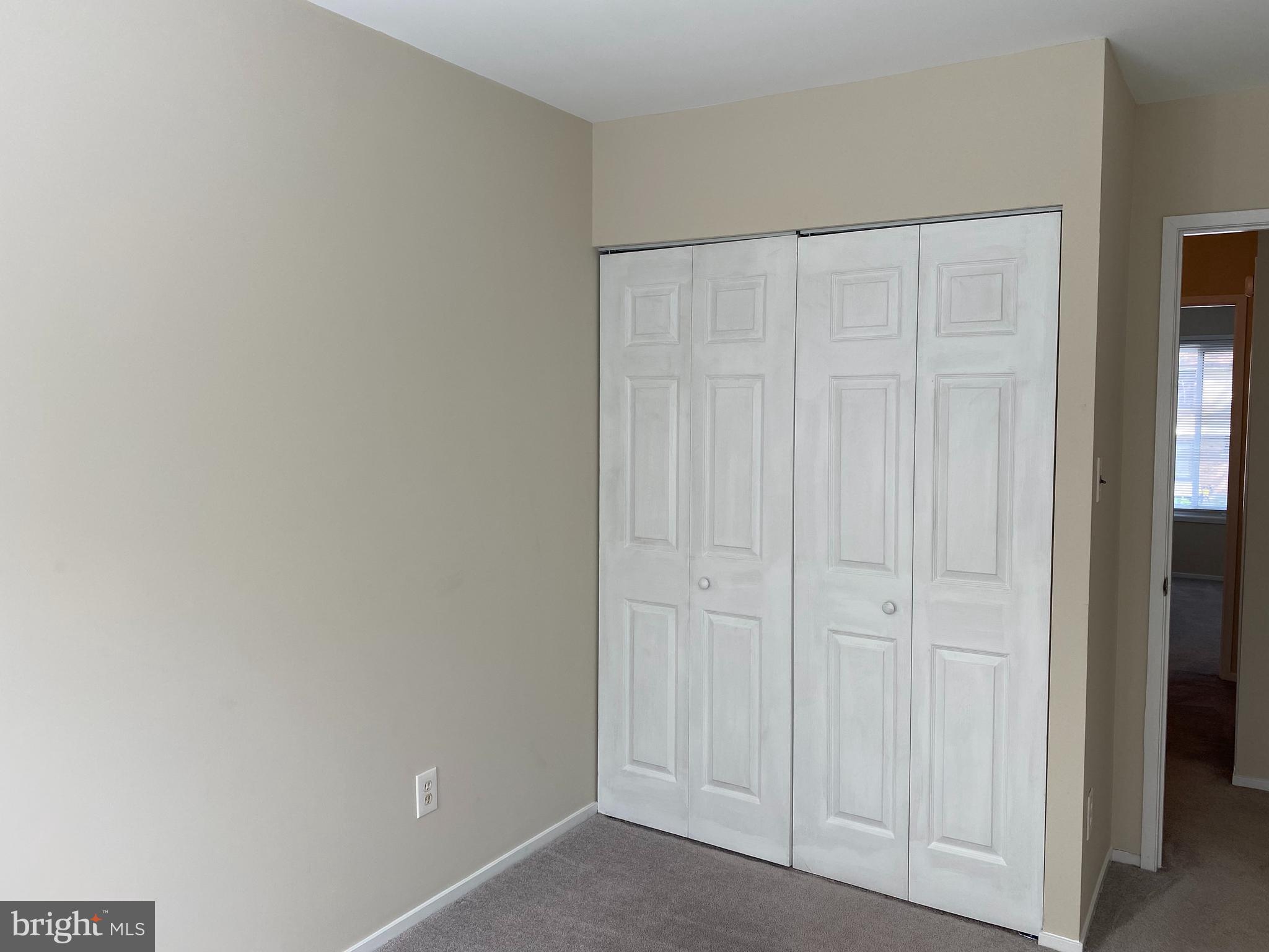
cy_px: 476
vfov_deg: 53.1
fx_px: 953
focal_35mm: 26
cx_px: 634
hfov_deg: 67.3
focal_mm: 4.25
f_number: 1.8
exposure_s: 1/122
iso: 64
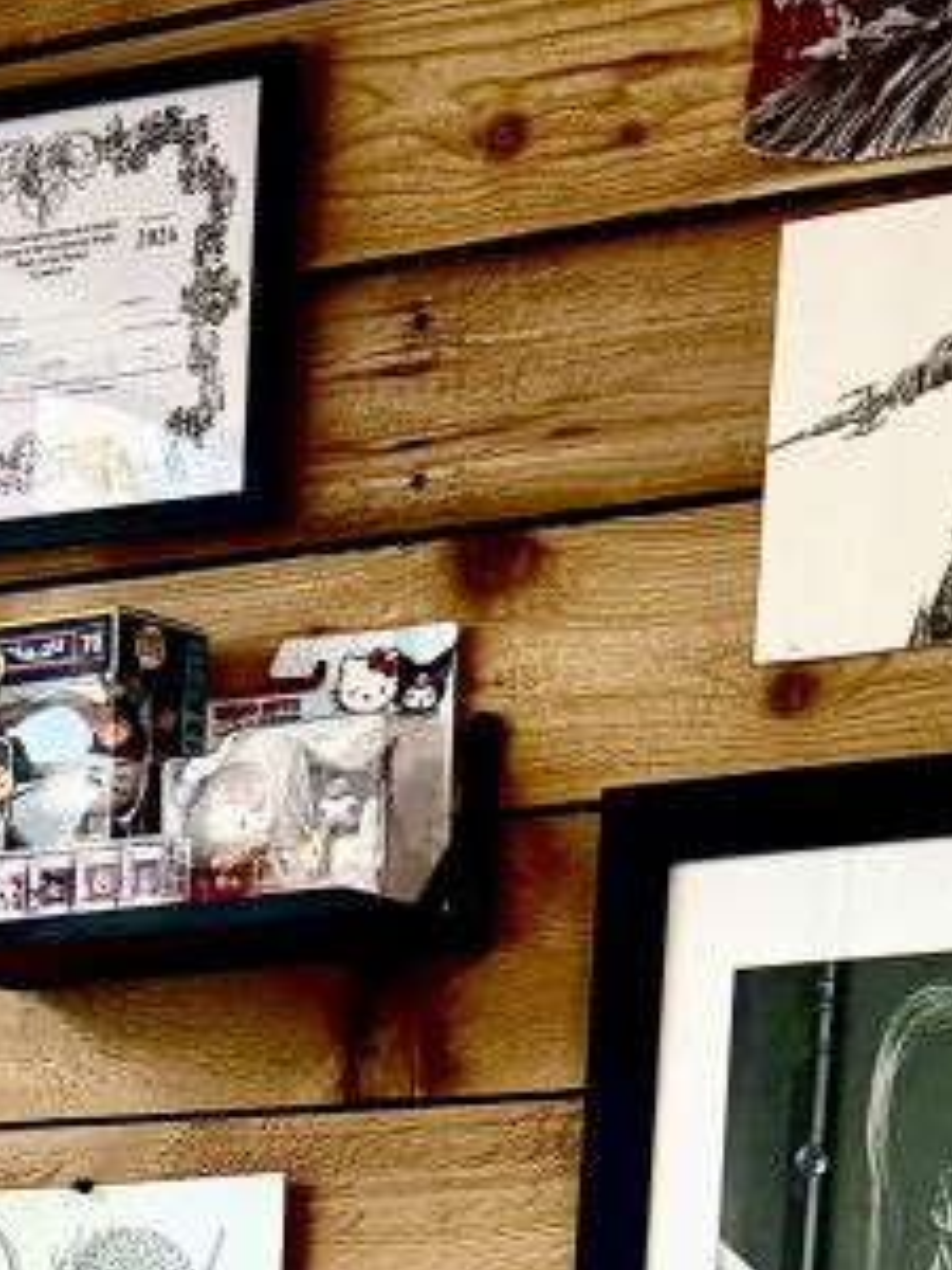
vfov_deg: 13.1
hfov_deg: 10.8
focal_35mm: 133
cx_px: -383
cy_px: 2432
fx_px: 4877
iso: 200
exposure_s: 1/196
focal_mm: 6.76
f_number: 1.78
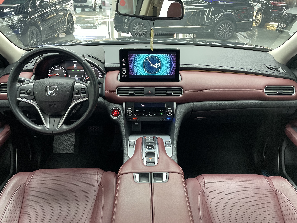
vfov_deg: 53.1
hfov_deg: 67.3
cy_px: 112
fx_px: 223
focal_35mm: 26
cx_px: 148
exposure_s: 1/60
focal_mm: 4.2
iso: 250
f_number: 1.6
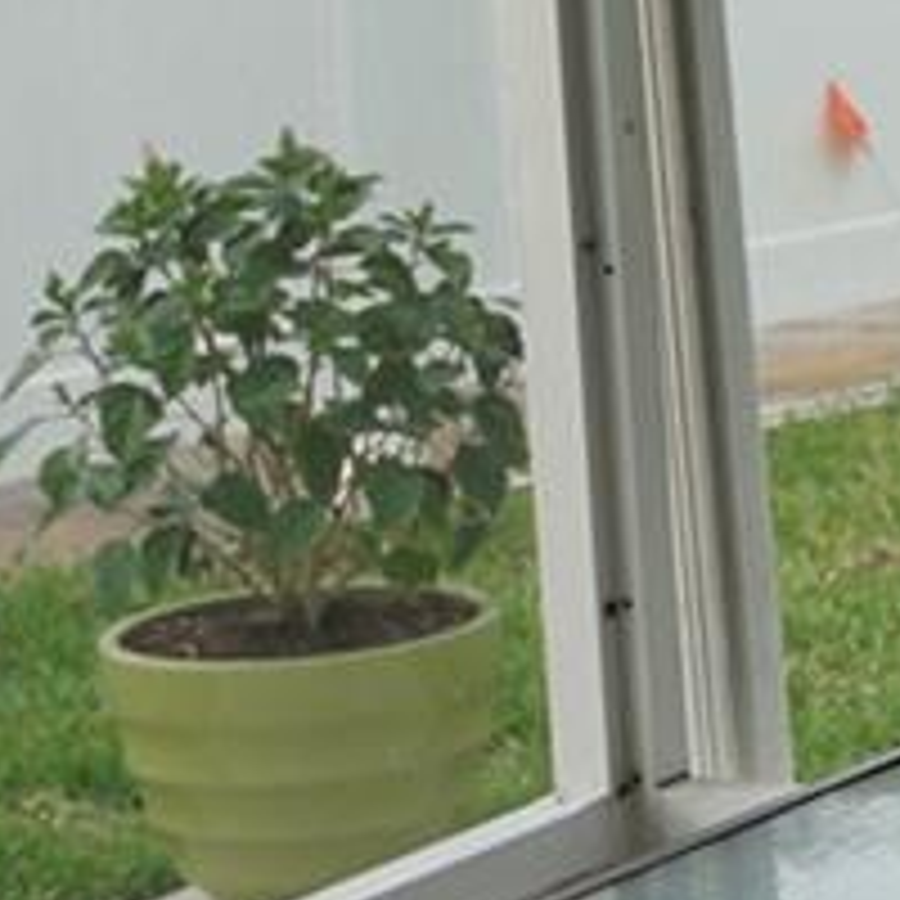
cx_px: 2182
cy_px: 374
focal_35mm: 197
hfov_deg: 8.2
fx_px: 5795
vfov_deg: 8.9
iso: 200
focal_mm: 29
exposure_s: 1/160
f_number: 4.5
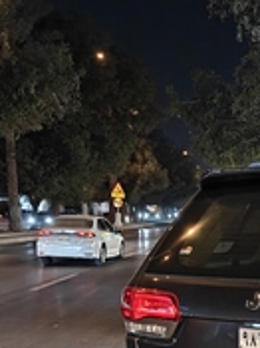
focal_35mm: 60
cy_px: 365
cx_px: 289
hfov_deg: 22.9
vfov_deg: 29.6
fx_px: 602
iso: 800
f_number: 1.6
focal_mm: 6.06
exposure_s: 1/120
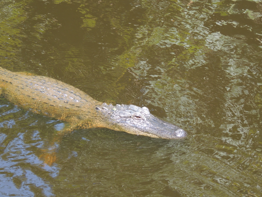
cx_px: 131
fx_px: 1022
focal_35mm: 135
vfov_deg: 11.0
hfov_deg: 14.6
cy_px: 98
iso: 180
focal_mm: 24
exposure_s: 1/125
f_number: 4.3
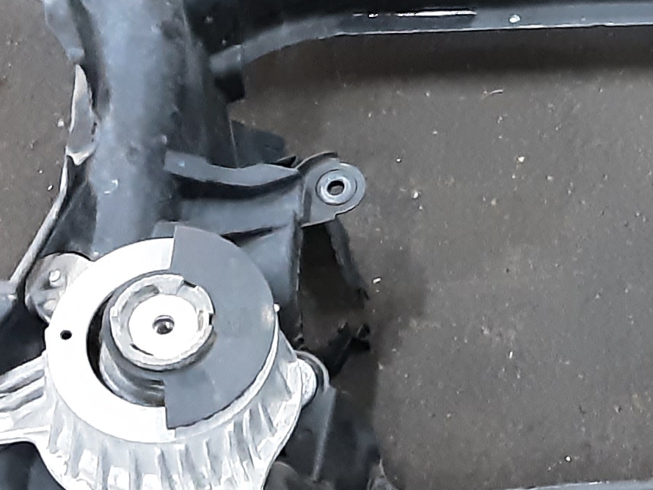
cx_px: 714
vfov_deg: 14.9
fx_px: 1868
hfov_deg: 19.0
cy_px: 139
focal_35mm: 99
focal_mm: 2.91
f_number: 1.9
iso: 400
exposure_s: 1/20
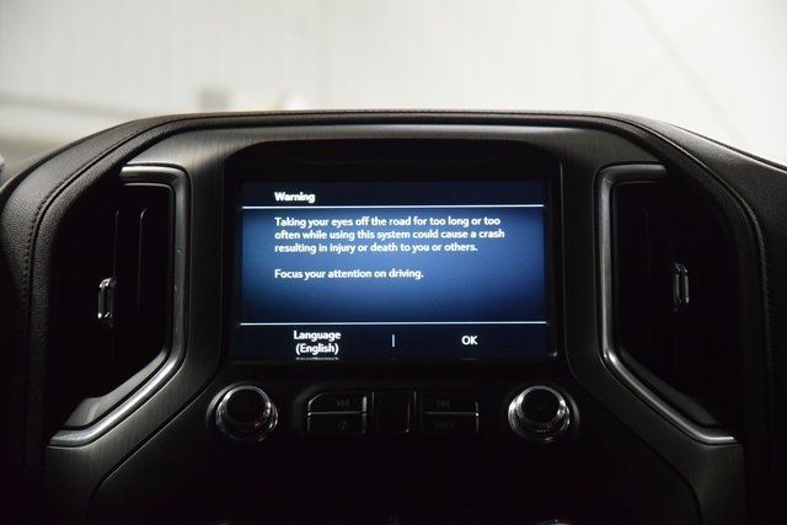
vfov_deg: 13.0
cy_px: 262
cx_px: 394
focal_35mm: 105
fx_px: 2296
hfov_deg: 19.5
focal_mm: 70
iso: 4000
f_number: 4.5
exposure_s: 1/125
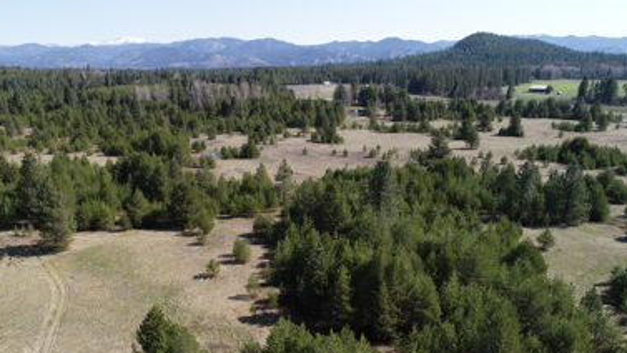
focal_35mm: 30
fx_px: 499
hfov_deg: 64.1
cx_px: 278
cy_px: 226
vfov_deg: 38.6
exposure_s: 1/320
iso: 100
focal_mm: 8.8
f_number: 5.6
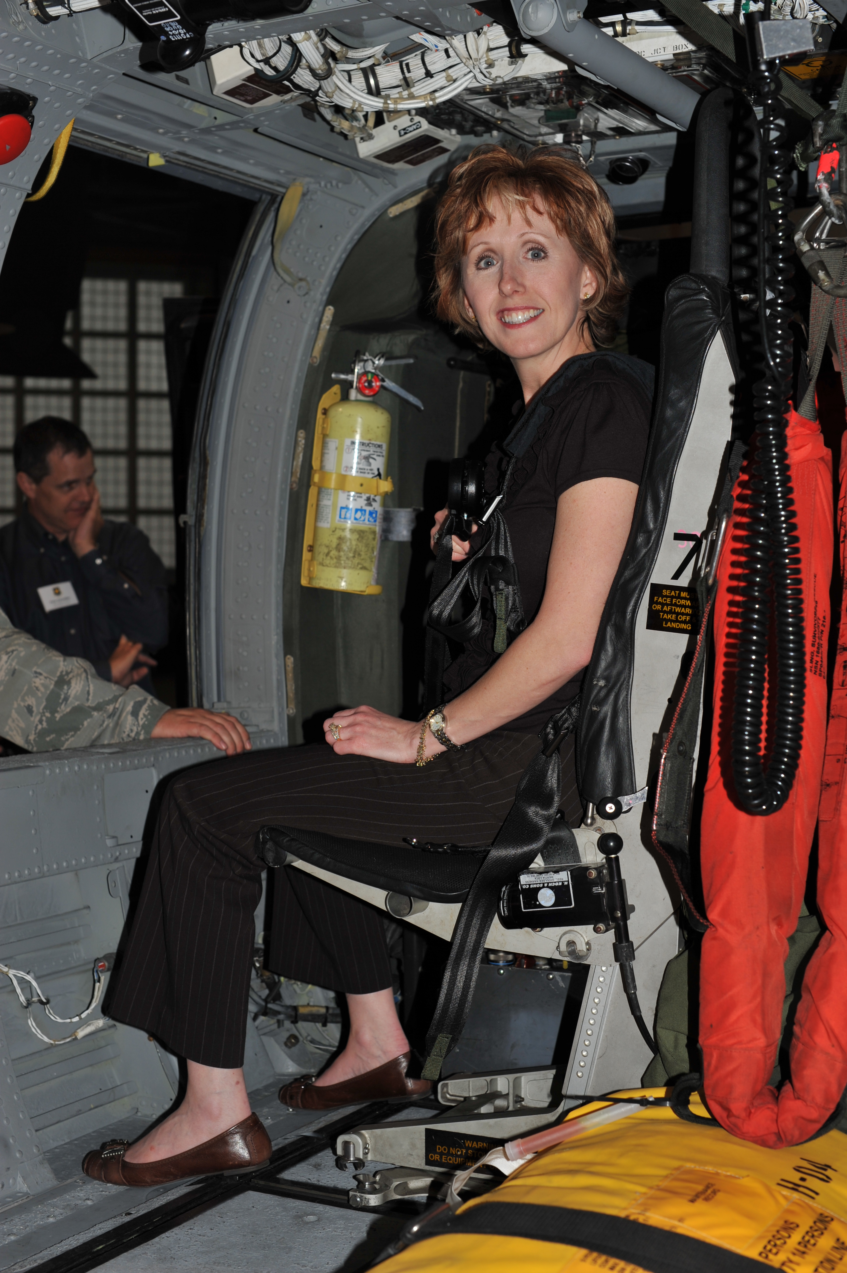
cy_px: 636
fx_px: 1767
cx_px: 424
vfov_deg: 39.6
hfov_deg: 27.0
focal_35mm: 50
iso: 200
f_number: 5.6
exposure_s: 1/60
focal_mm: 50
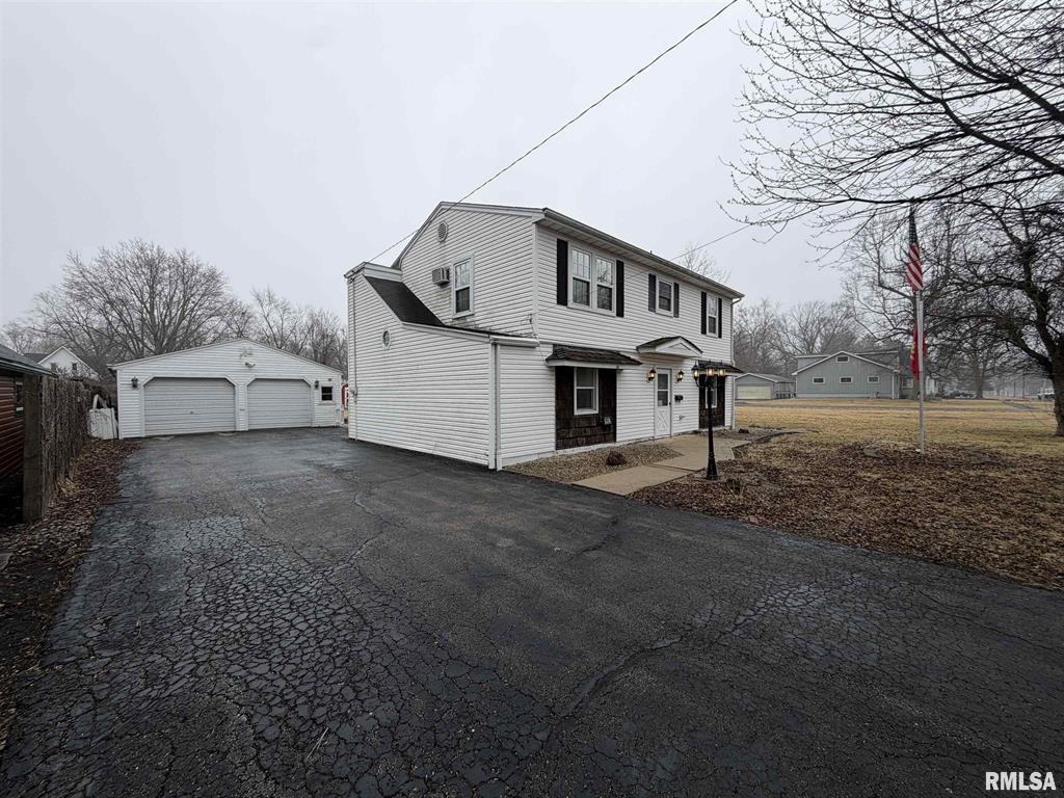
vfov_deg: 85.7
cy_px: 399
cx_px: 532
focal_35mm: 14
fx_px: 430
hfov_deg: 102.1
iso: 40
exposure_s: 1/664
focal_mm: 2.22
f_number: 2.2
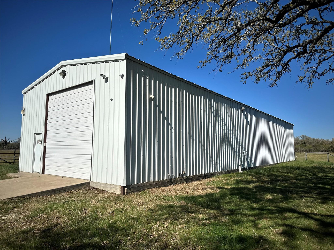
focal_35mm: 24
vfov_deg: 56.8
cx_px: 167
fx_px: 232
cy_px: 125
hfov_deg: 71.6
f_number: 1.78
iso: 80
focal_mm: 6.86
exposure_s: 1/9709
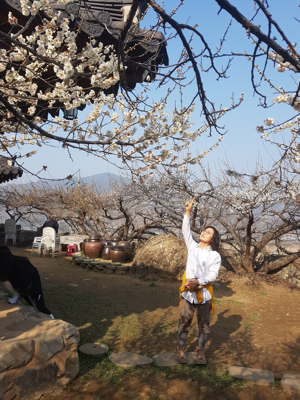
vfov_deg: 67.3
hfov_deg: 53.1
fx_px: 300
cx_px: 150
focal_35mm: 26
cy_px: 200
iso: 50
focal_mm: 4.2
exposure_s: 1/1808
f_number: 1.7
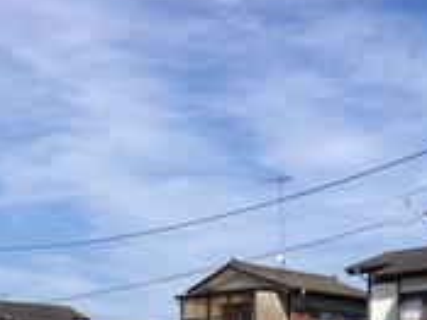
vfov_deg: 18.0
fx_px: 949
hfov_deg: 24.9
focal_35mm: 77
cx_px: 344
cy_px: 401
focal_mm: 3.99
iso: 20
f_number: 1.8
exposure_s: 1/2667
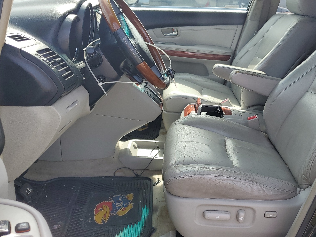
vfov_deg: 41.8
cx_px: 193
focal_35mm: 34
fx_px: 310
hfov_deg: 53.5
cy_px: 109
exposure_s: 1/769
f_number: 1.5
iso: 50
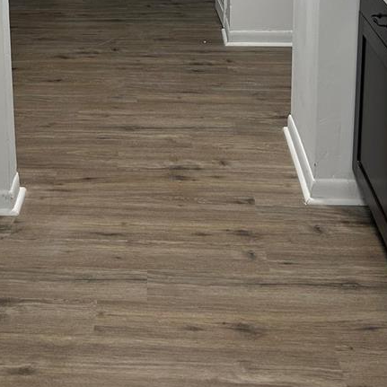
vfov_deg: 24.5
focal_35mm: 64
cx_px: 99
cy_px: -69
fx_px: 810
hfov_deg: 26.6
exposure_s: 1/120
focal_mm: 5.7
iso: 80
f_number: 1.5
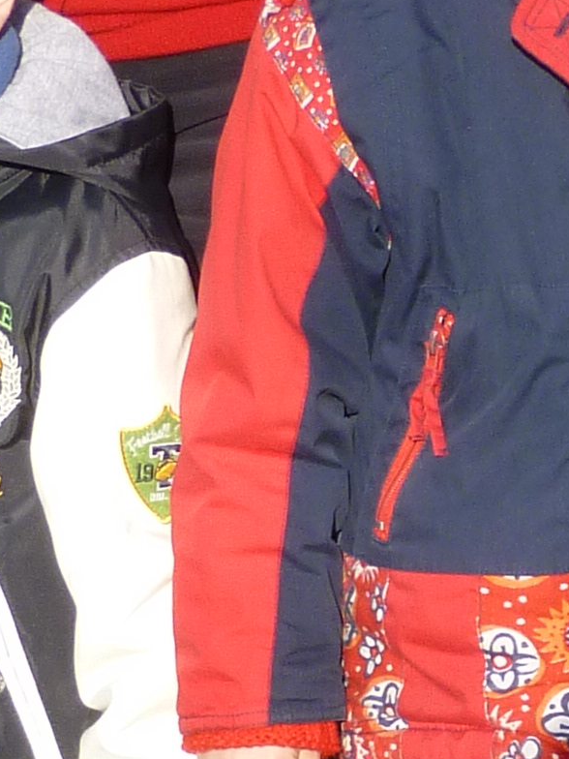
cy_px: 613
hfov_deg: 5.2
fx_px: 6180
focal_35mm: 282
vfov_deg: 7.0
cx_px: 776
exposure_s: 1/500
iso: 100
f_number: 4
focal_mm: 8.6
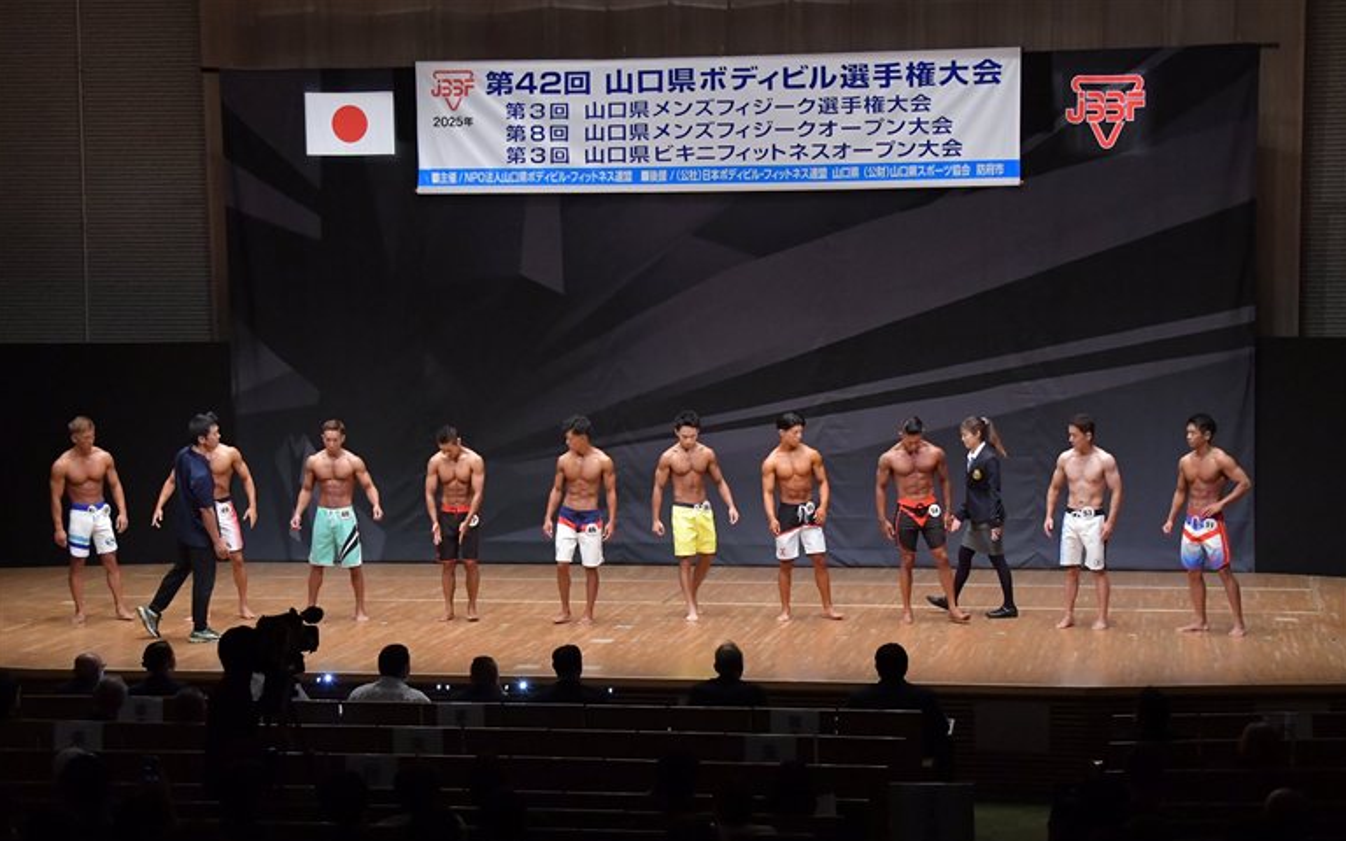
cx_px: 674
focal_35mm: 74
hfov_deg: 27.8
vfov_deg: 17.6
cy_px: 450
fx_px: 2715
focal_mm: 48
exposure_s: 1/400
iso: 6400
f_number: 5.6
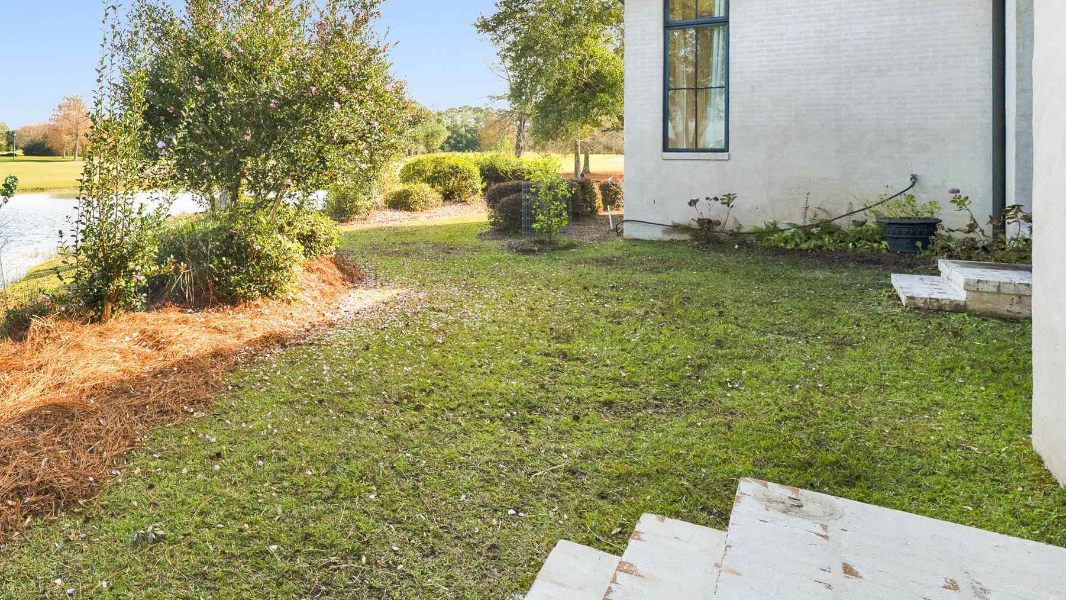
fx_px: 707
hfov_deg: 69.5
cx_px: 276
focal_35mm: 25
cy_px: 150
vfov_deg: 44.5
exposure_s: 1/200
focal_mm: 14
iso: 500
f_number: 11
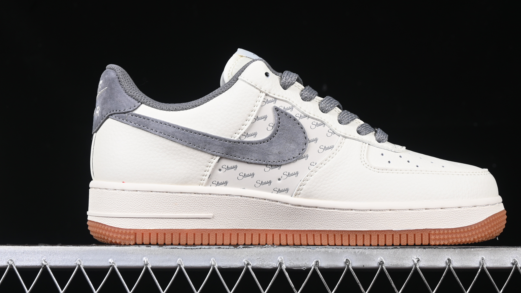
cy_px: 121
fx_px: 1257
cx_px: 300
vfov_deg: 13.3
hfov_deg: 23.4
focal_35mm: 91
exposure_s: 1/80
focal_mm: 50
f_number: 8
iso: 160
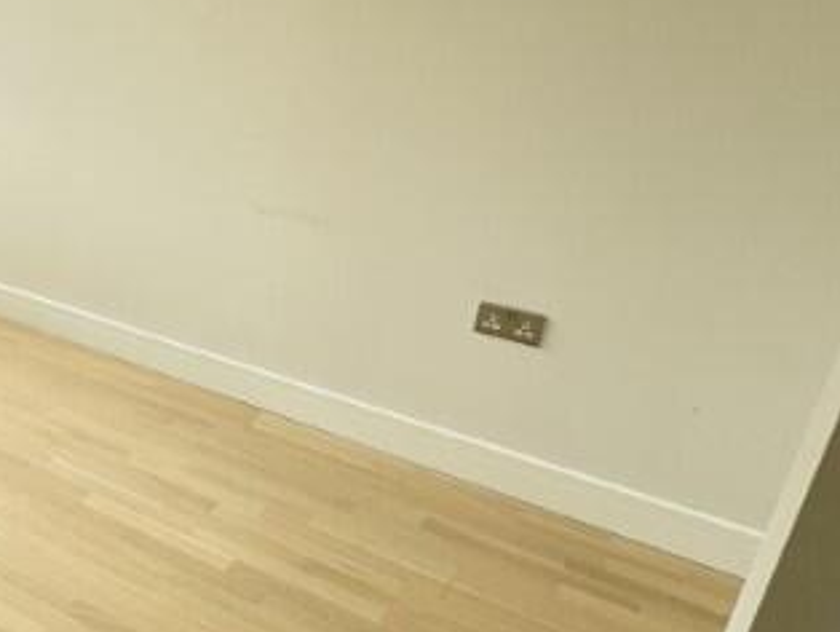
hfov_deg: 40.2
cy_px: 257
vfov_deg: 37.6
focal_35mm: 38
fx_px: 923
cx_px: -71
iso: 40
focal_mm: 2.22
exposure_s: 1/343
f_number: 2.2
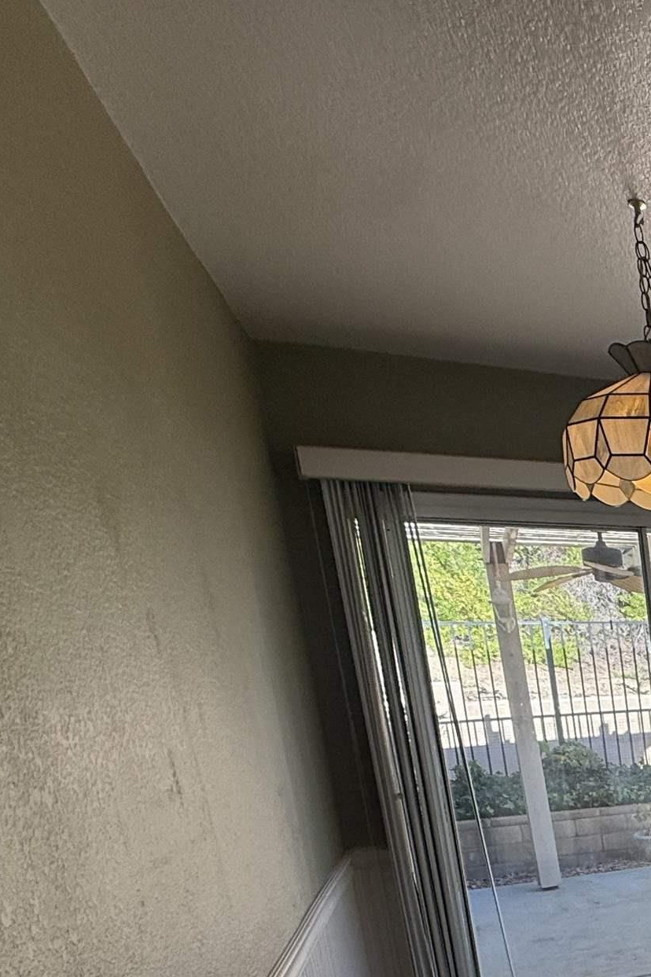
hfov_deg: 24.6
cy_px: 878
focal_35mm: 36
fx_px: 977
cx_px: 1059
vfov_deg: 47.7
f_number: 2.2
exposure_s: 1/230
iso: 64
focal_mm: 2.22
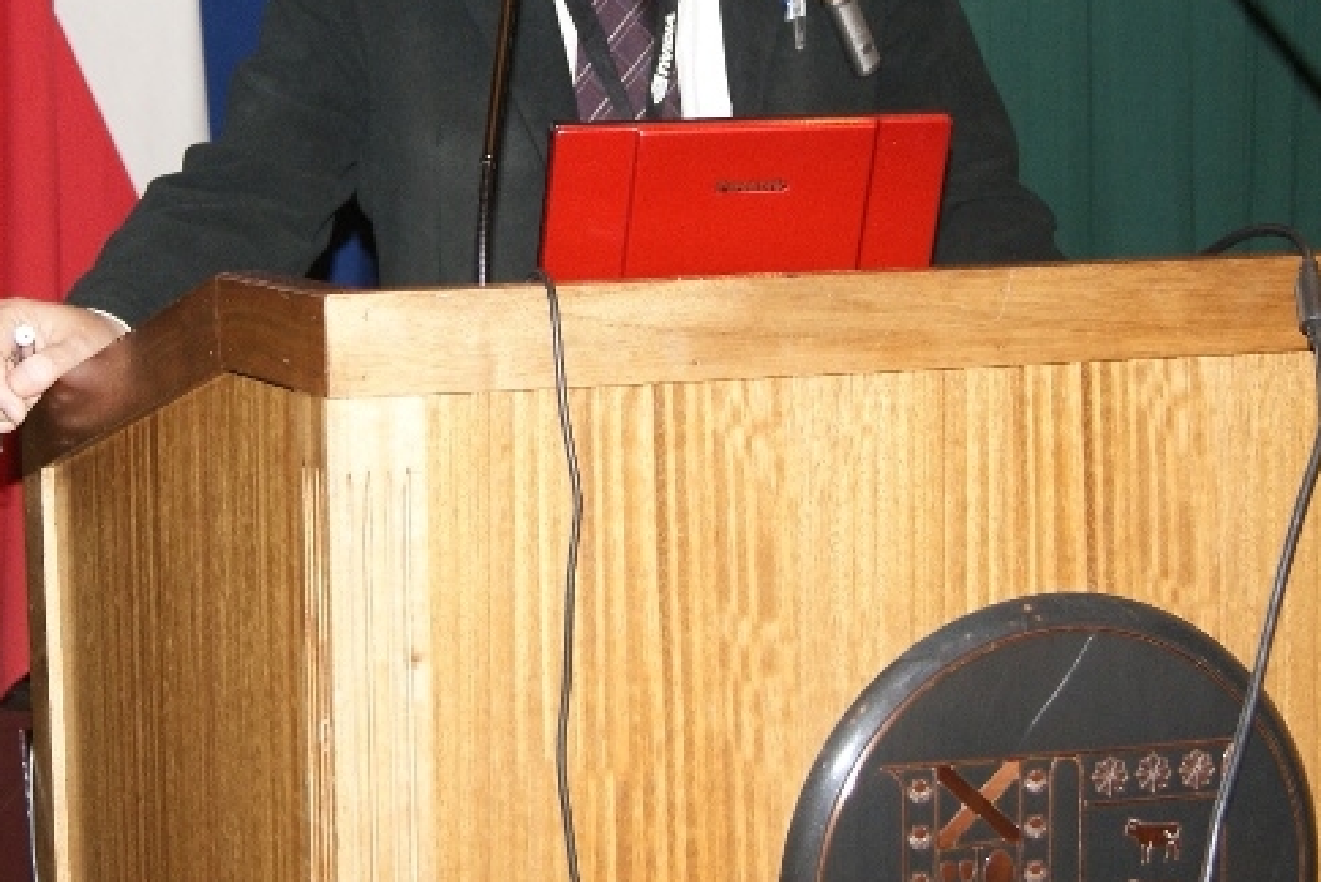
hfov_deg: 12.1
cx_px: 509
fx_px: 6243
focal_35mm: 170
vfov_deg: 8.1
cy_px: 129
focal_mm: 55
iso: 400
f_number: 5.6
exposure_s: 1/80
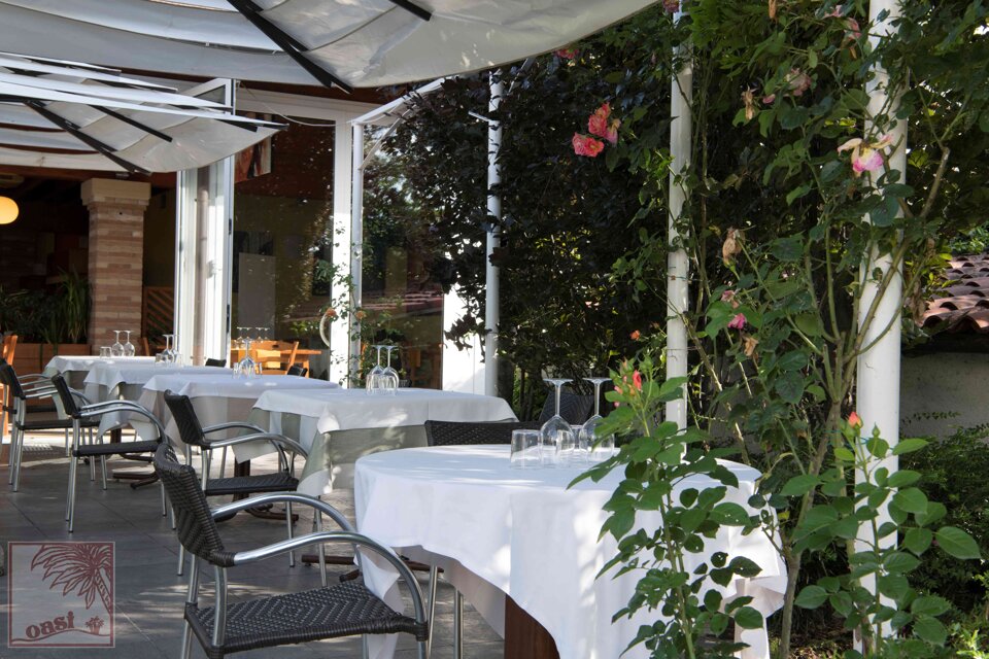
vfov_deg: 28.1
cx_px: 494
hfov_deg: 41.1
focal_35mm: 48
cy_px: 330
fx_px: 1319
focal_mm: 48
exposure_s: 1/100
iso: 400
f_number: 11
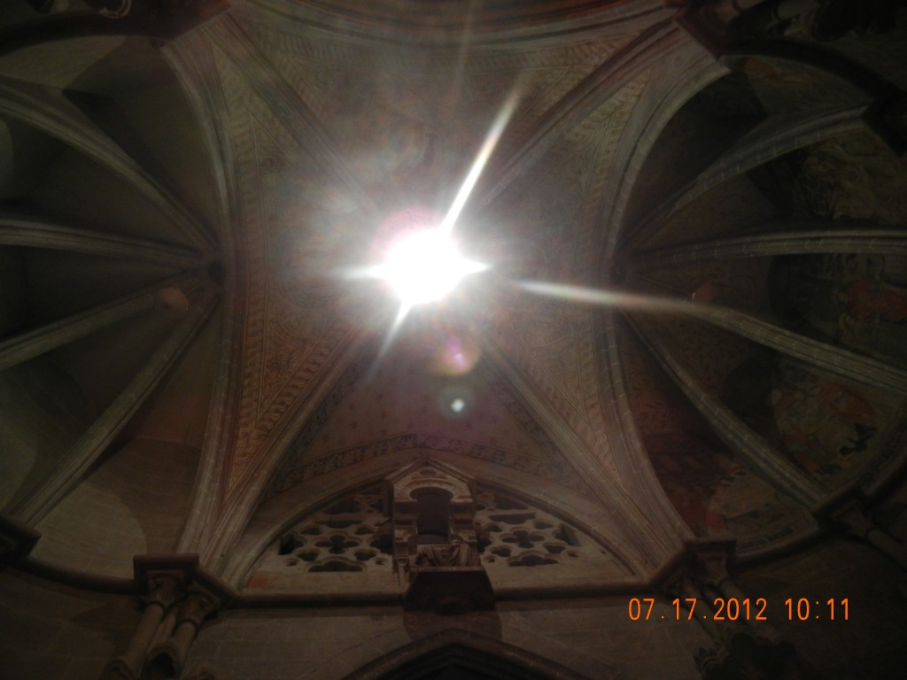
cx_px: 454
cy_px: 340
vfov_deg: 46.8
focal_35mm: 30
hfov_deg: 60.0
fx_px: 786
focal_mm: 5.4
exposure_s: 1/24.5
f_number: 3.5
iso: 400
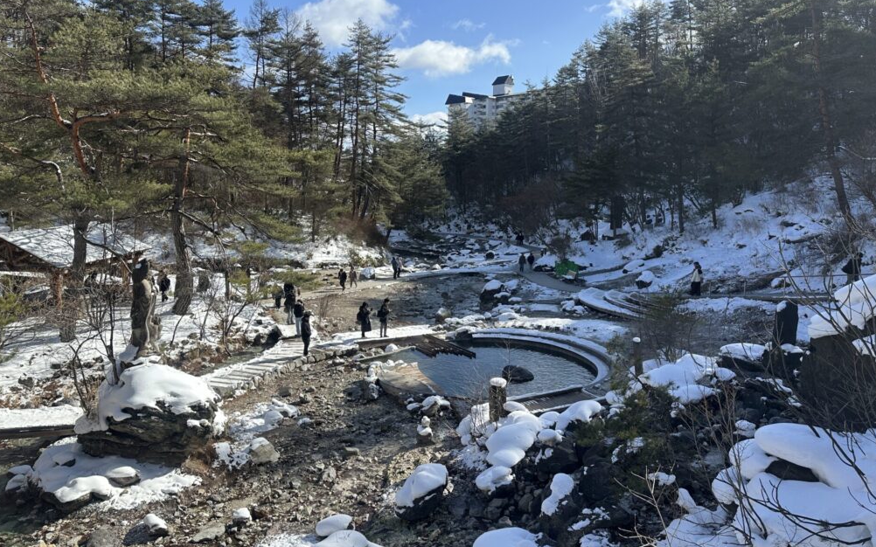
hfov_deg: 70.4
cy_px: 268
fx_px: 621
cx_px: 441
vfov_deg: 47.6
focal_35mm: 26
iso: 80
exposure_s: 1/3058
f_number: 1.78
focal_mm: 6.86
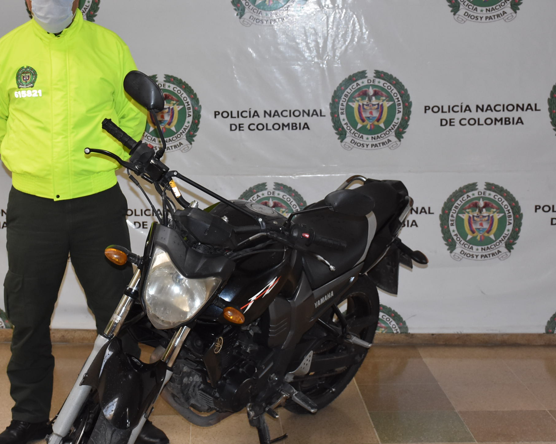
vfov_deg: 21.8
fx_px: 1152
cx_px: 204
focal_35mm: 70
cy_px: 192
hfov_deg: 27.0
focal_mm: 30
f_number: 4
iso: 1100
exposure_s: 1/60
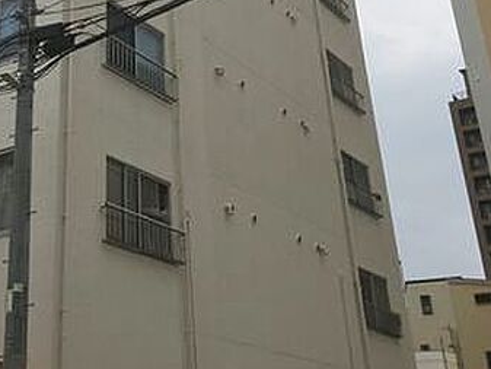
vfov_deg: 25.9
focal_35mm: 55
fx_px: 780
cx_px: 51
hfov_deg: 33.2
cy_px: 55
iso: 25
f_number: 2.2
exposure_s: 1/3497
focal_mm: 4.15
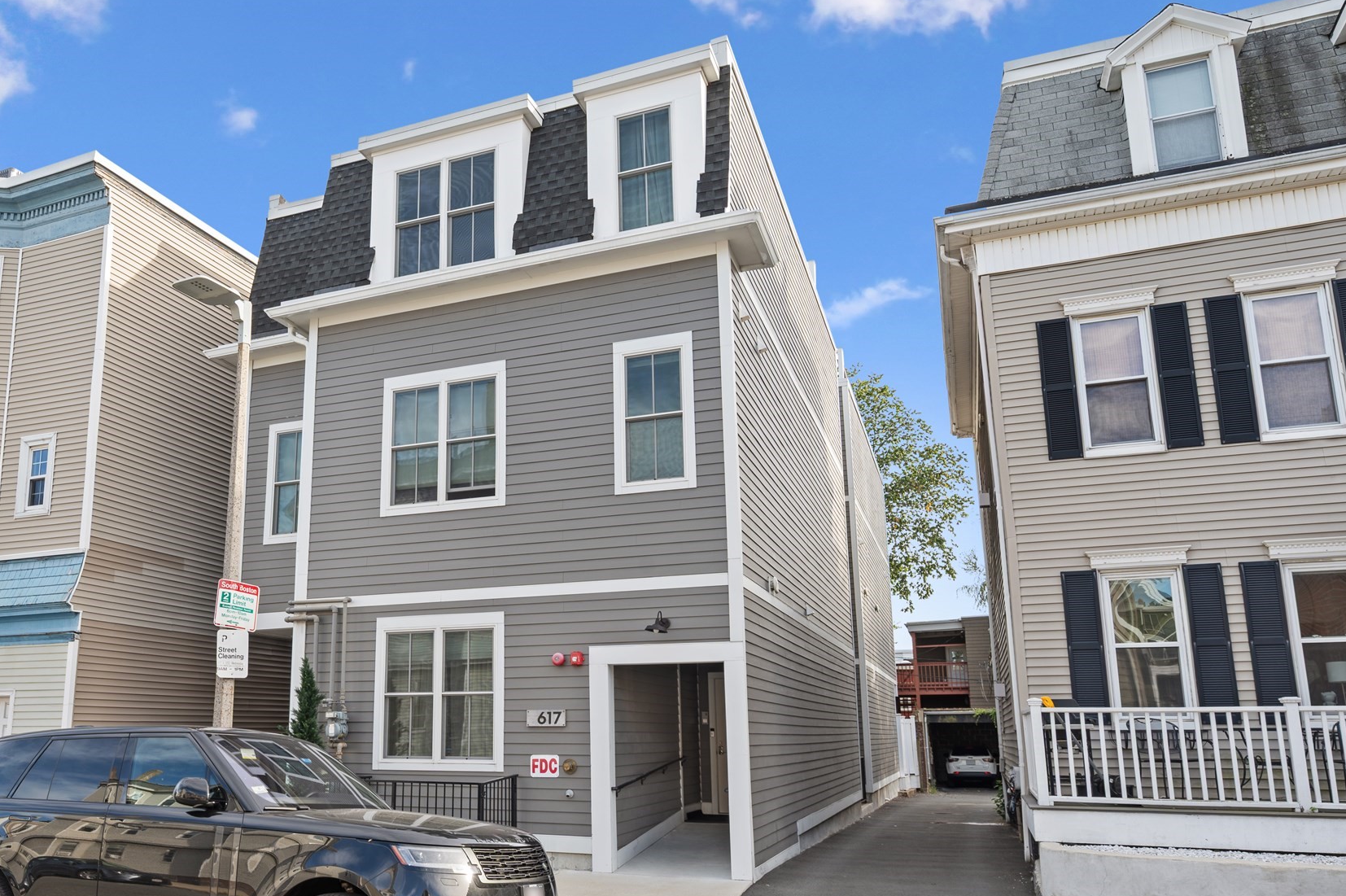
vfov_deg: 48.2
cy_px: 532
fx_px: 995
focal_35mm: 27
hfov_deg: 67.4
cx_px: 533
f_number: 8
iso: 100
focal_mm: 21.5
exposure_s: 1/60
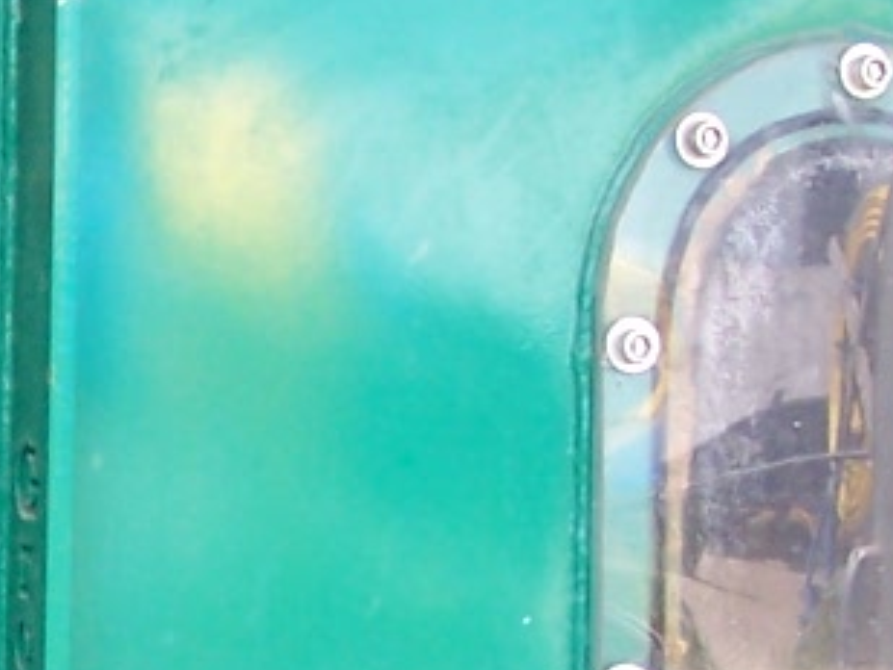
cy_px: 679
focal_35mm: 191
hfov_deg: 10.1
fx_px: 4929
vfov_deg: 7.7
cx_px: -289
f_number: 2.8
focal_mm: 6.3
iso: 80
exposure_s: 1/125
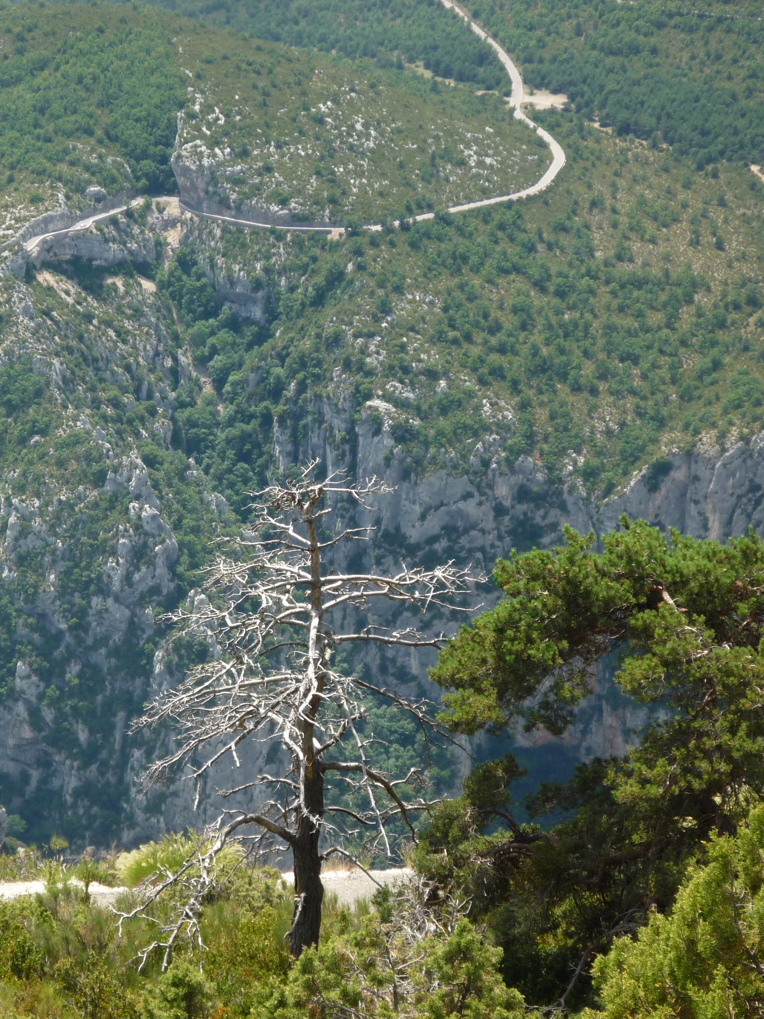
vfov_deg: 16.7
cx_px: 266
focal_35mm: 118
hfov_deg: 12.5
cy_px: 511
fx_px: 3473
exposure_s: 1/160
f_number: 5.7
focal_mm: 15.3
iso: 100
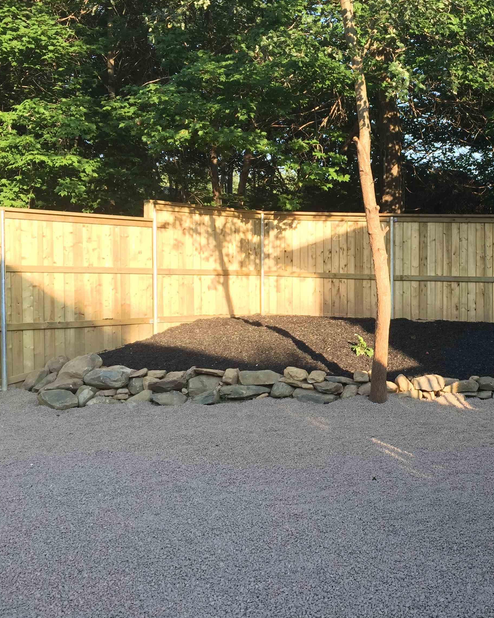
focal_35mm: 38
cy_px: 309
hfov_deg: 37.7
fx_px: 694
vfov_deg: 47.9
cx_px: 398
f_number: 2.2
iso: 32
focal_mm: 4.15
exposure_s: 1/147
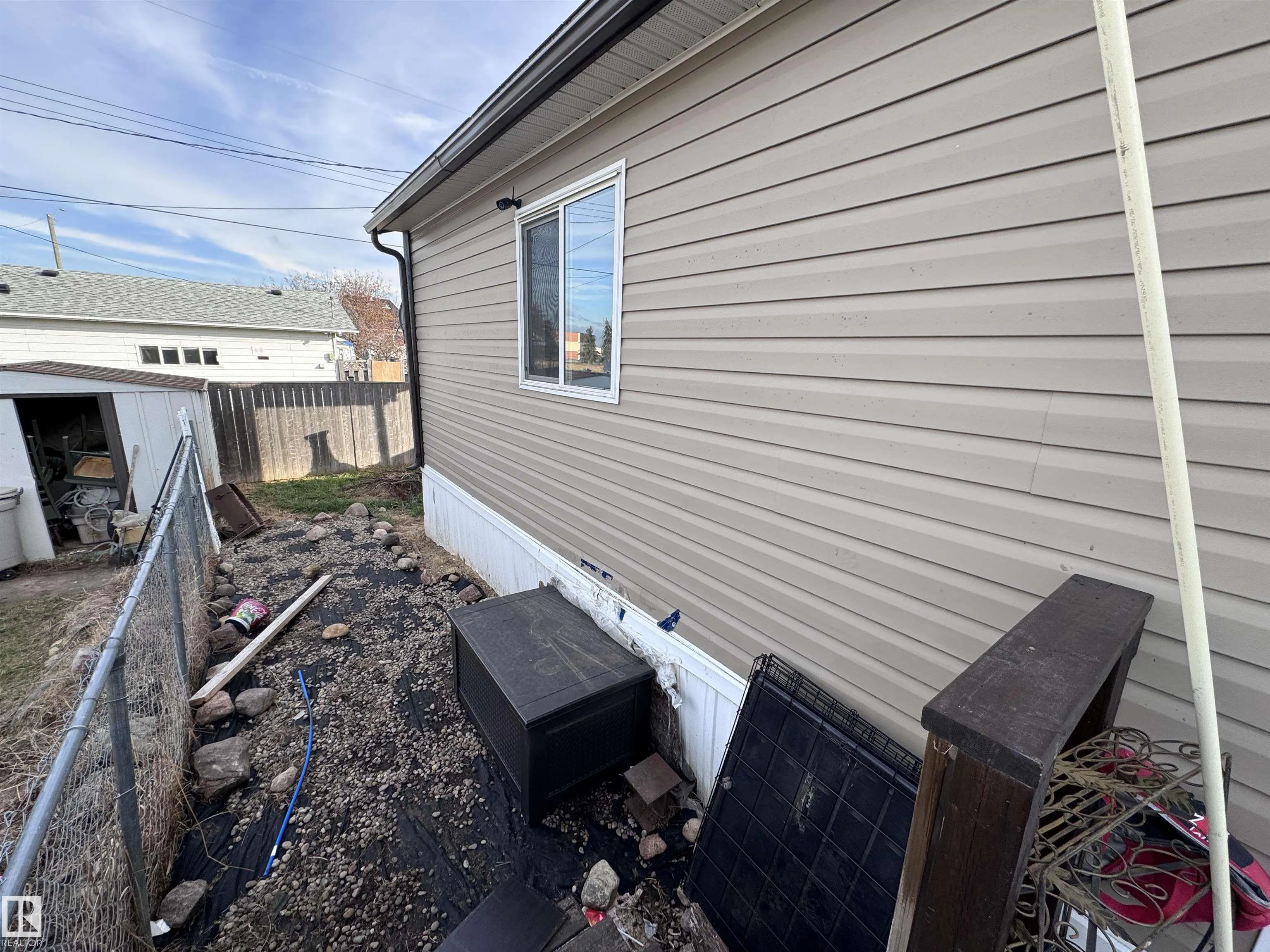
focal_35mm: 14
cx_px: 635
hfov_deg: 102.1
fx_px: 514
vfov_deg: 85.7
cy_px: 476
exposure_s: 1/421
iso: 40
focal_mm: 2.22
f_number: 2.2
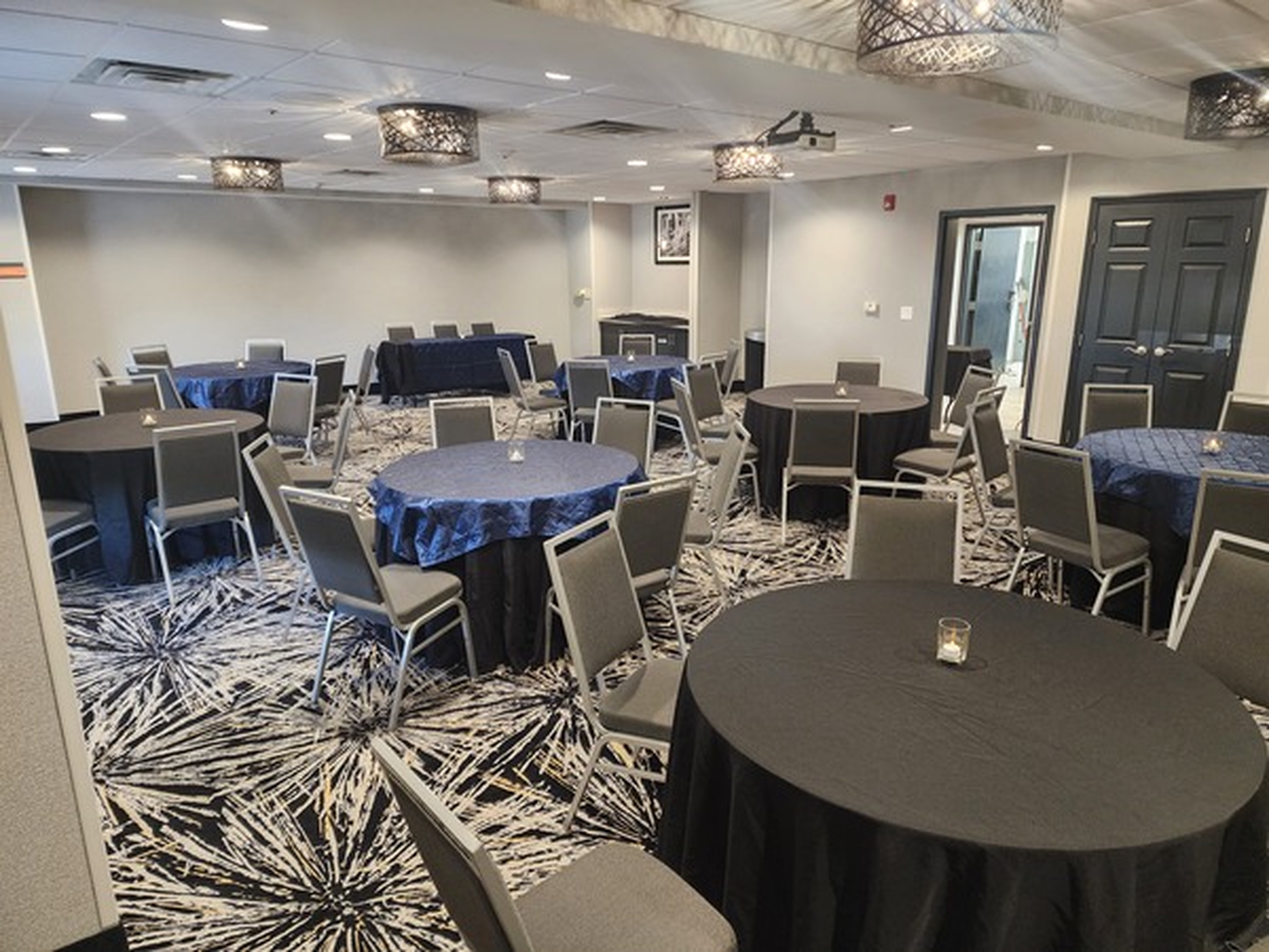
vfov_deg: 58.9
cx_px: 634
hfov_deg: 73.9
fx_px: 843
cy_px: 476
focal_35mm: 23
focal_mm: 6.4
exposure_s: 1/60
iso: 640
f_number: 1.8
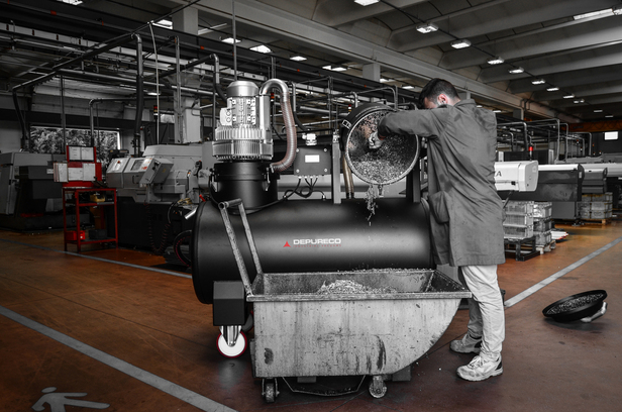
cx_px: 311
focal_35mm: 28
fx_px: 491
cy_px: 206
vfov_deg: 45.5
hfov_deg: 64.7
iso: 160
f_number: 4.5
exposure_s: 1/80
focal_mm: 19
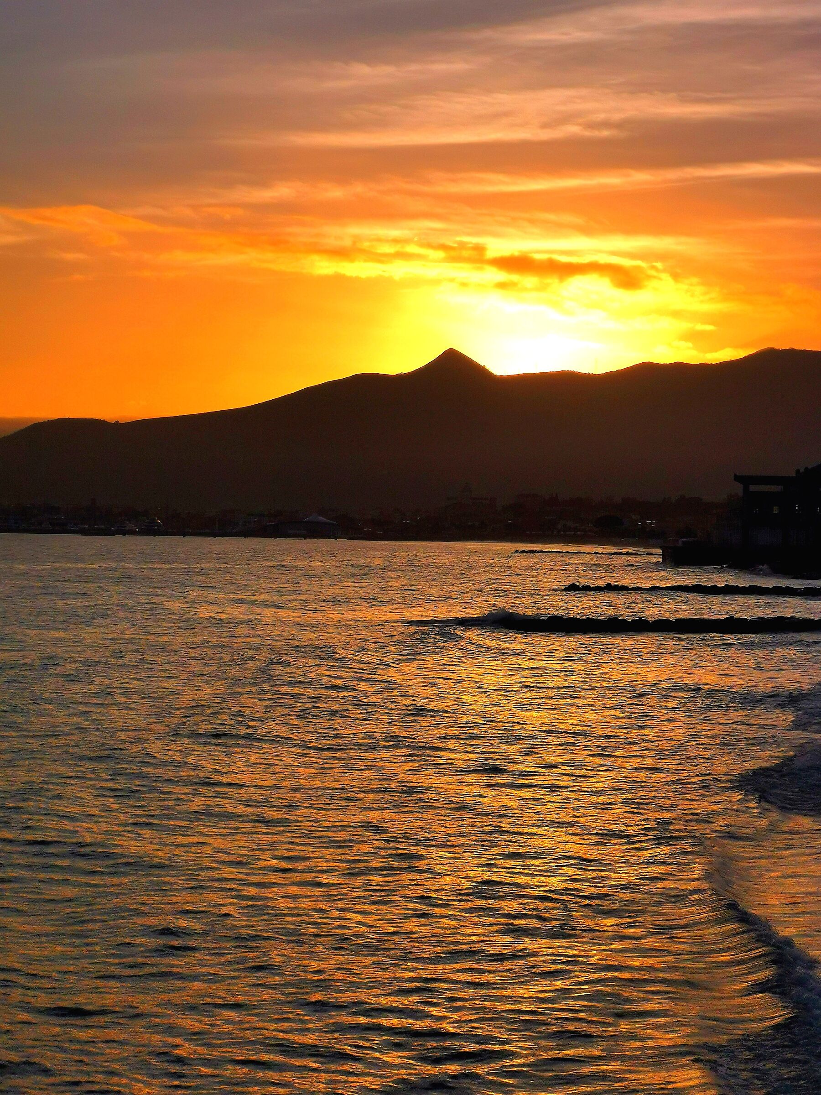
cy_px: 548
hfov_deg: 18.0
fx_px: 2593
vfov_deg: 23.8
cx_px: 410
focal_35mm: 82
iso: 50
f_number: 2.4
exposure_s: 1/7812
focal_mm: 7.48
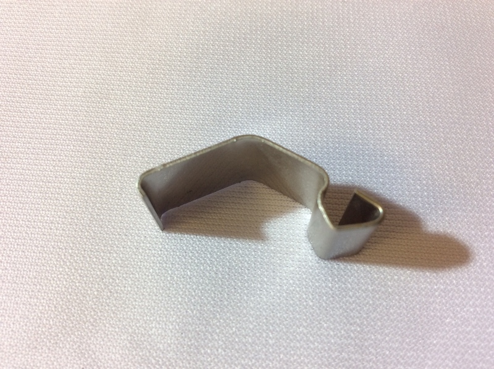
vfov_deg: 44.1
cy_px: 184
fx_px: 456
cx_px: 247
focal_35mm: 32
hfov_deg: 56.9
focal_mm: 3.3
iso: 32
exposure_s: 1/40
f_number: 2.4
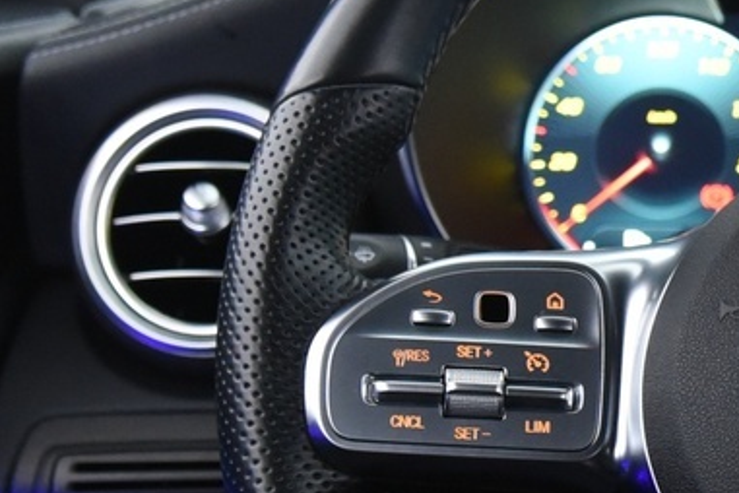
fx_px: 2094
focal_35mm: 102
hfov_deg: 18.9
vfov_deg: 13.4
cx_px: 902
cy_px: 312
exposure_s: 1/20
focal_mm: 24
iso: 4000
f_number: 4
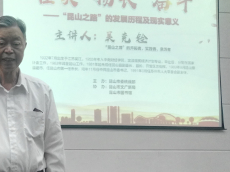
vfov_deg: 23.9
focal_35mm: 60
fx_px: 398
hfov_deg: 29.7
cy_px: 145
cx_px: -8
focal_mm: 2.96
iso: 198
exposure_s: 1/33
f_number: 2
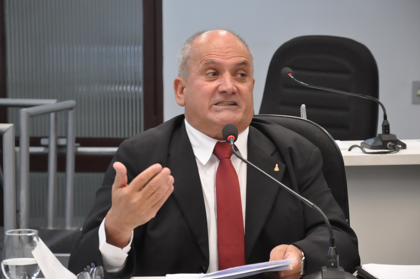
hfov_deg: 14.5
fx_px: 1655
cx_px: 210
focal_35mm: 142
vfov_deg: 9.6
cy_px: 135
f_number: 5.6
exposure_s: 1/100
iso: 2000
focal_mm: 90
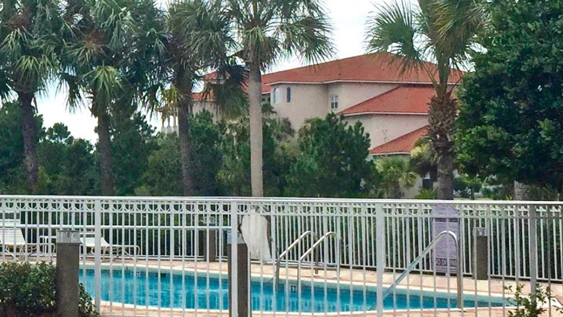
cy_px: 133
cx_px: 32
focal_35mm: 101
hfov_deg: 20.6
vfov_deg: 12.0
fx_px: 1508
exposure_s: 1/4405
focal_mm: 4.15
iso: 32
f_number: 2.2
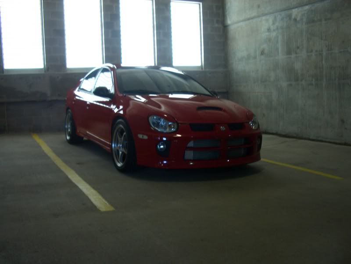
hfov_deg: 52.6
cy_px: 132
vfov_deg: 40.7
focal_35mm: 35
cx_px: 176
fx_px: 355
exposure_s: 1/50
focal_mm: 5.8
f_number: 2.6
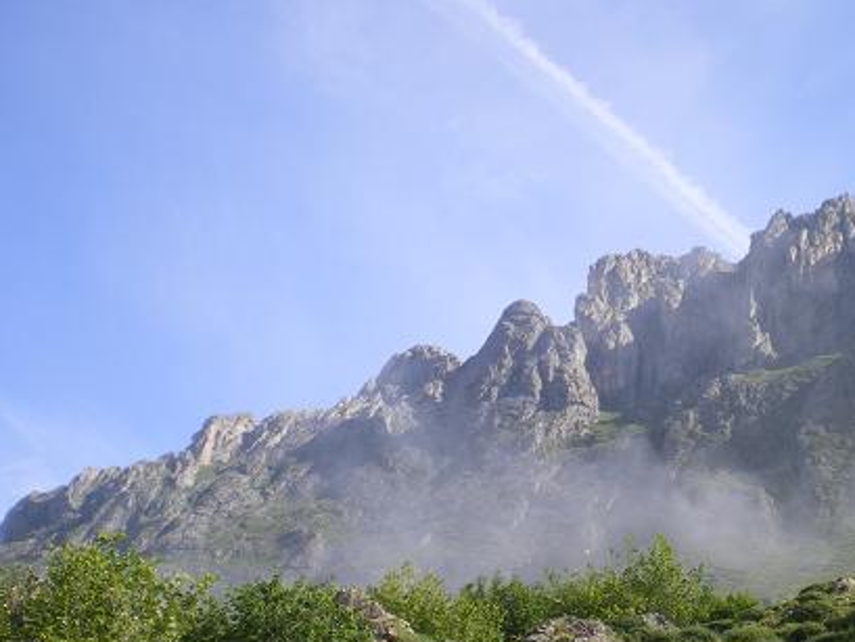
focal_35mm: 49
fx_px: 1211
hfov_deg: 38.6
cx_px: 548
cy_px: 412
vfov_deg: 29.5
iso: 64
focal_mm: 6.3
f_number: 3.1
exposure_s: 1/320
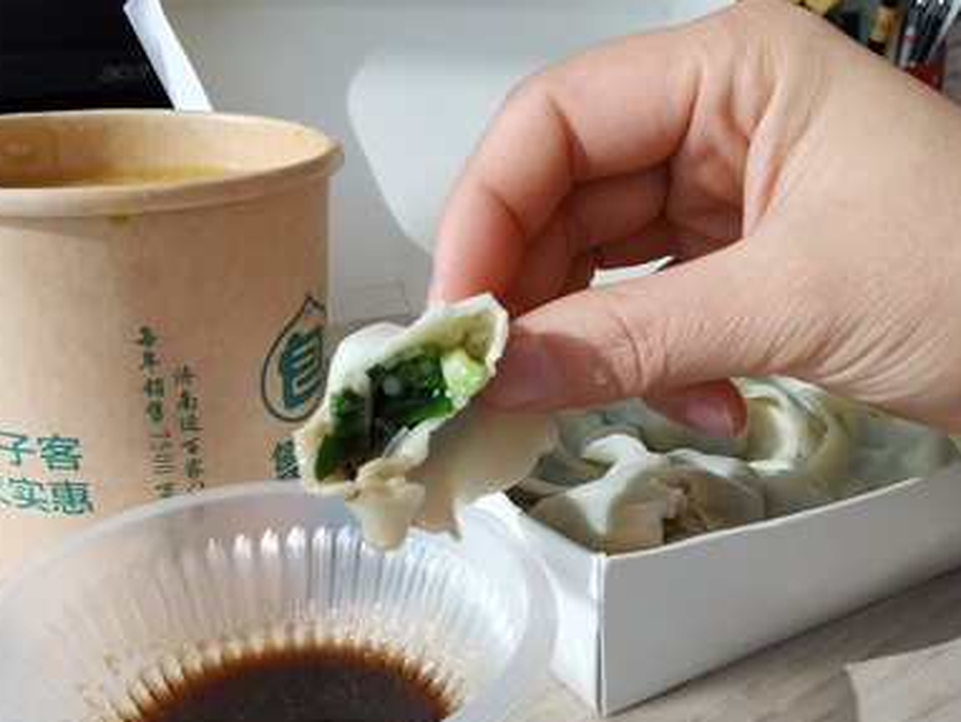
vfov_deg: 41.4
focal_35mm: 34
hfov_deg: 53.4
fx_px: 944
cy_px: 467
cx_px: 370
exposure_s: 1/100
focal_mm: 2.26
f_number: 2.2
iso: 80
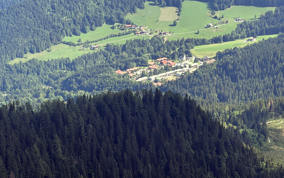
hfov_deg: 19.1
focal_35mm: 109
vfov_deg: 12.0
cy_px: 45
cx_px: 142
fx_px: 844
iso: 32
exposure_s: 1/267
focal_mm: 9
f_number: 2.8
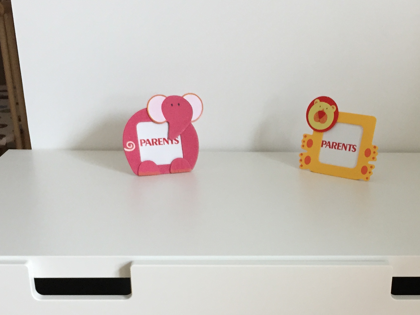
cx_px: 282
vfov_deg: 24.9
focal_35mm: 57
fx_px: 691
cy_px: 281
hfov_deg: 33.5
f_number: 2.2
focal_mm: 4.15
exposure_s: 1/33
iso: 160
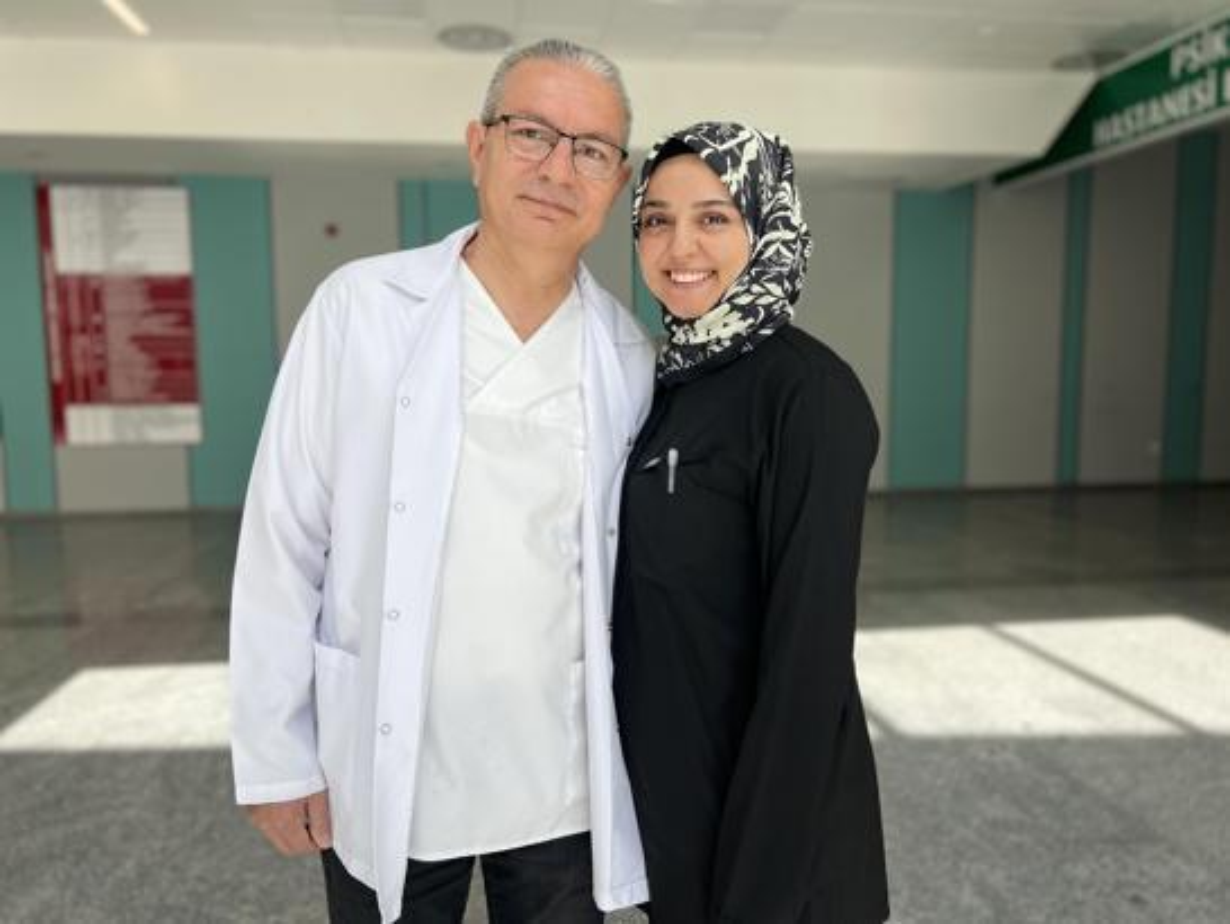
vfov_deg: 53.1
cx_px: 615
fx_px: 924
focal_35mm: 26
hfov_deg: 67.3
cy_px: 462
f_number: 1.5
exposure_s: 1/639
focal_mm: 5.7
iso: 50
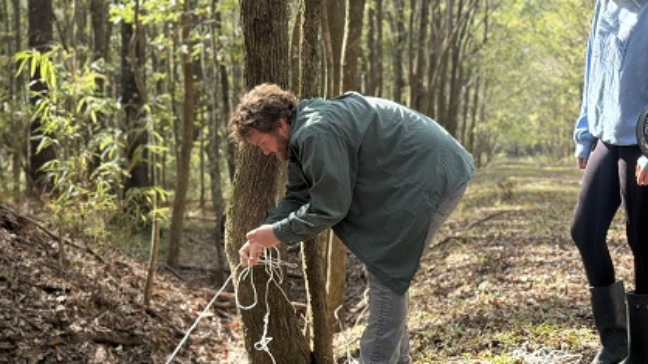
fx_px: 1289
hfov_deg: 28.0
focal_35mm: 75
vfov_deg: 16.1
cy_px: 183
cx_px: 454
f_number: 1.78
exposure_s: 1/171
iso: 80
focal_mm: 6.76
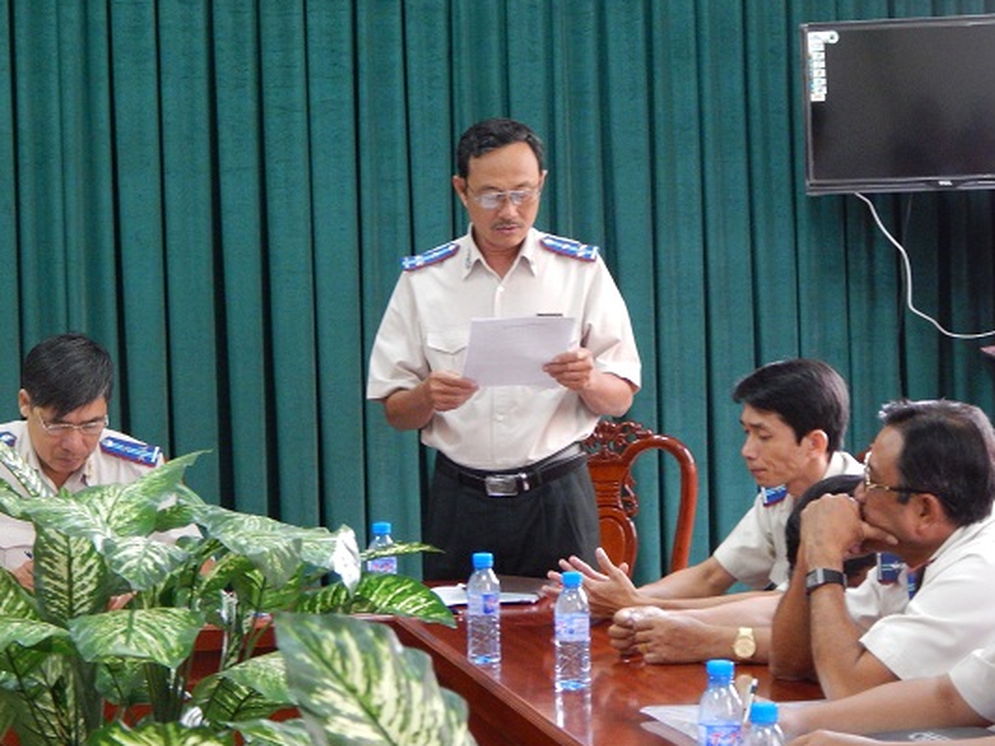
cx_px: 527
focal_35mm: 97
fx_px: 2788
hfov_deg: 20.2
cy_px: 398
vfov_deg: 15.2
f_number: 4.3
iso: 200
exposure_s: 1/6
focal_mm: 15.3
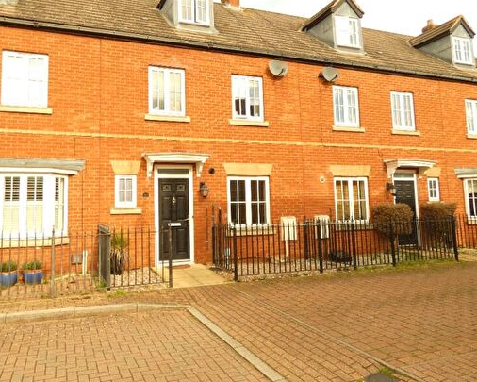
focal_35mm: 27
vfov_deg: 53.1
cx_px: 204
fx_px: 381
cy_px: 169
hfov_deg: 63.7
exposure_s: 1/320
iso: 80
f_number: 2.8
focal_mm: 3.6
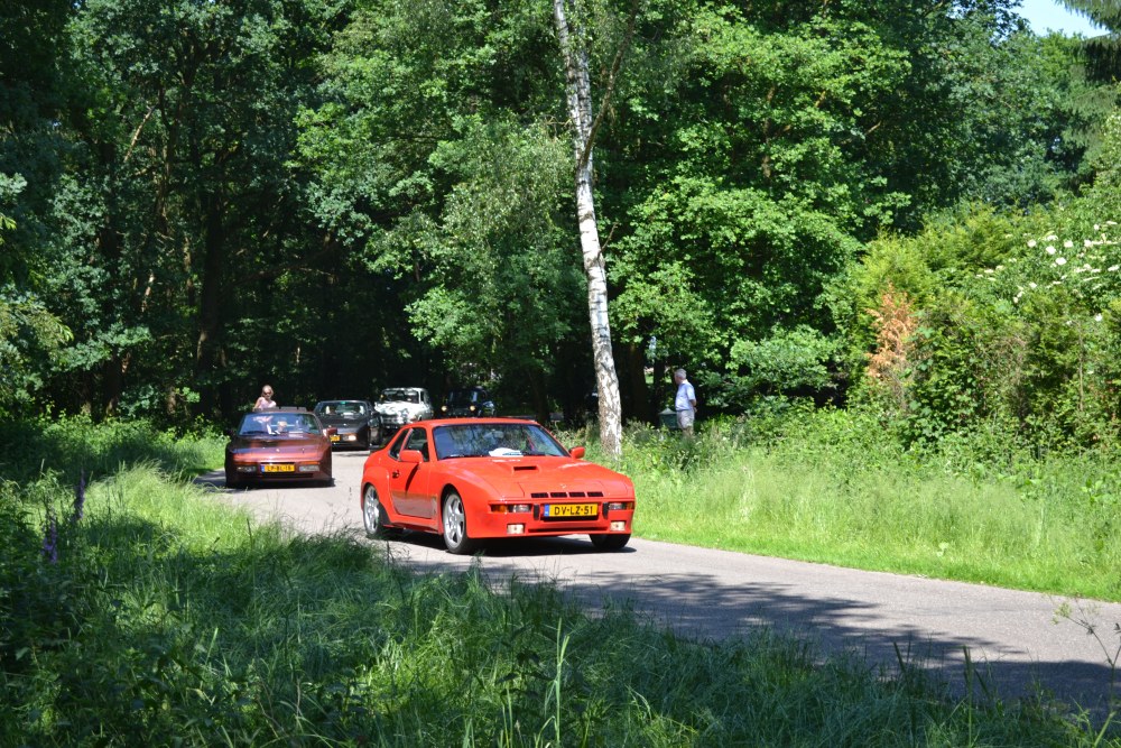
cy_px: 374
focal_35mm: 66
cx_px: 560
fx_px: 2055
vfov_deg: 20.6
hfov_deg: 30.5
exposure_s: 1/125
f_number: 5.6
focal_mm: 44
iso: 100
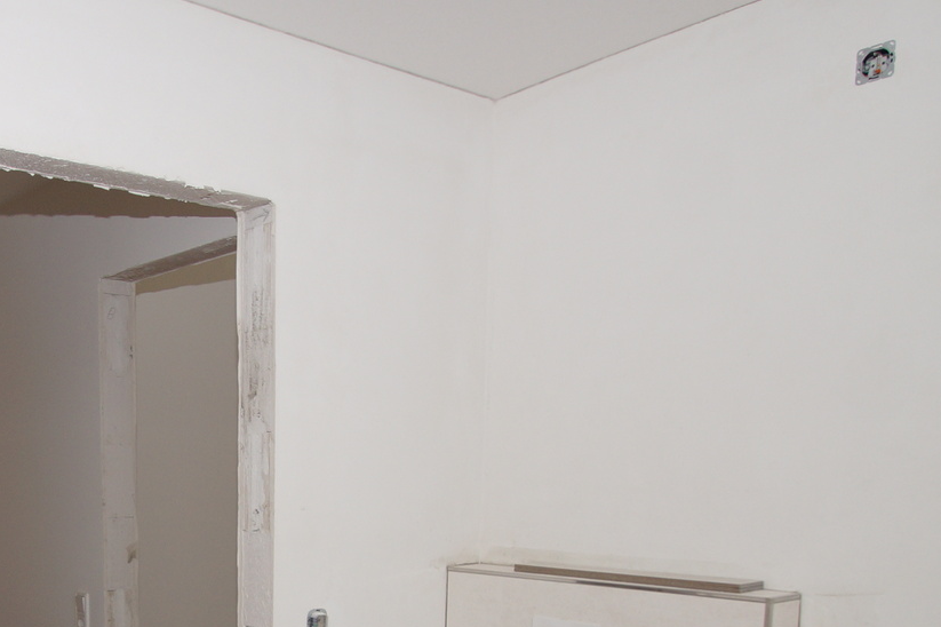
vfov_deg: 34.9
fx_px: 914
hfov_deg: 50.5
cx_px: 162
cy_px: 603
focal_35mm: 35
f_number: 4
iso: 250
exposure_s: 1/160
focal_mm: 10
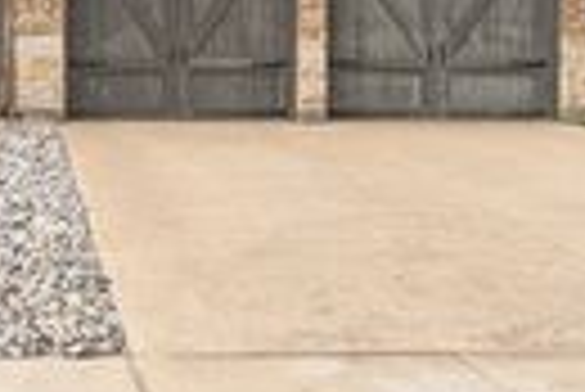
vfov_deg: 19.7
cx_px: -50
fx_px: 1122
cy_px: 124
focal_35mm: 69
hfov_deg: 27.0
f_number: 6.3
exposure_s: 1/1250
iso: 400
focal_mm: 18
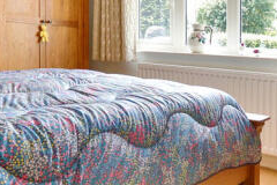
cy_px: 104
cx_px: 163
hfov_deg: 47.2
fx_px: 315
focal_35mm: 41
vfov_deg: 32.6
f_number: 4.5
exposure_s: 1/80
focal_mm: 10
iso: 200
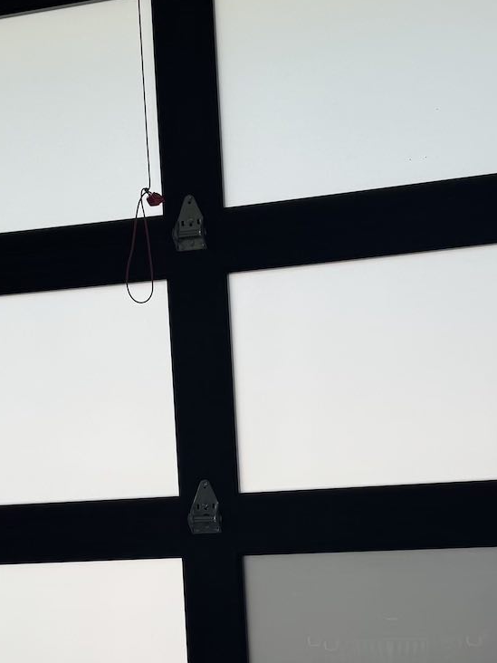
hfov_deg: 26.1
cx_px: 238
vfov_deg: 33.6
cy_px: 501
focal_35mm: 56
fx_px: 1072
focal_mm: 6.76
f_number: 1.78
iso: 80
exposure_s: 1/1767
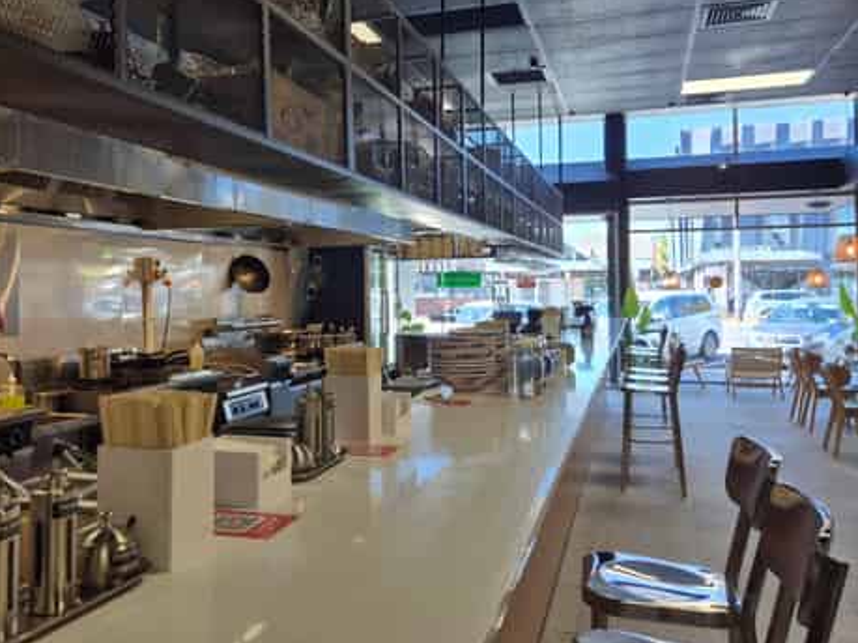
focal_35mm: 33
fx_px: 818
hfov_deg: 55.2
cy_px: 270
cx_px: 368
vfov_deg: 42.8
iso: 40
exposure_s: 1/100
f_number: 1.8
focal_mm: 5.4
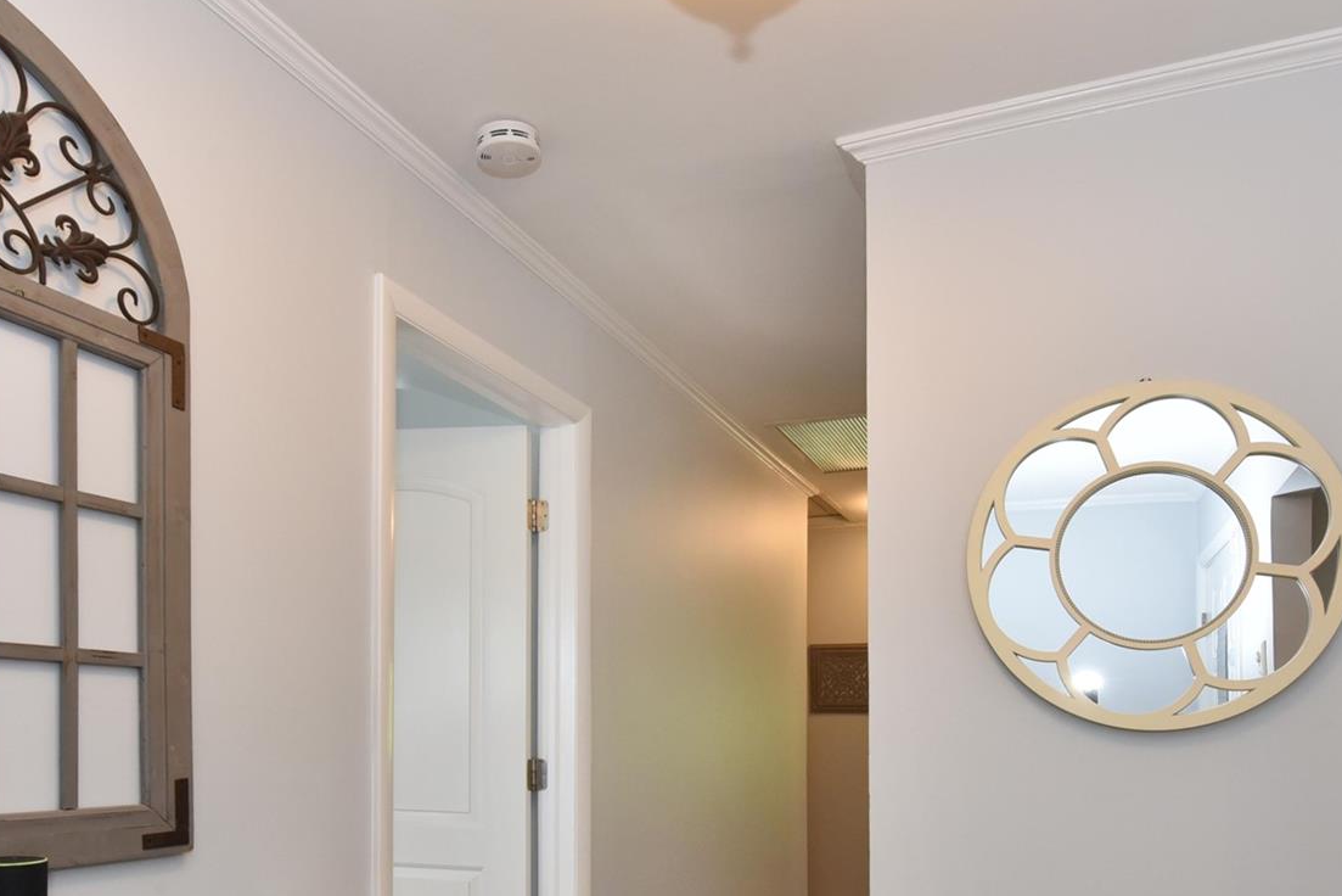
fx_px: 969
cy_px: 738
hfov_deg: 69.4
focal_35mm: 26
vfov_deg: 46.5
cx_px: 686
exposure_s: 1/20
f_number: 14
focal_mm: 14
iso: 1600
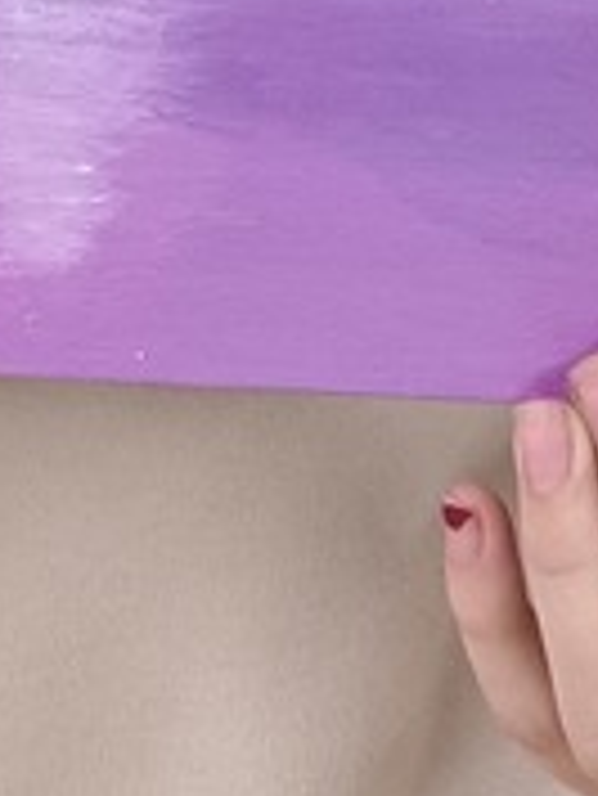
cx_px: -22
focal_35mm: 139
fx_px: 3198
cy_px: -1133
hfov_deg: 10.6
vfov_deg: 11.6
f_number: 1.8
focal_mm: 5.23
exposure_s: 1/60
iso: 250
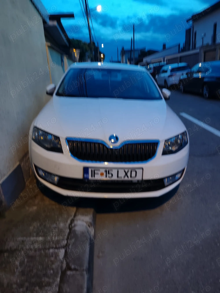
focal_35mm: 27
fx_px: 229
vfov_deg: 65.3
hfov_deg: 51.3
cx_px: 110
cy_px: 146
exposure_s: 1/20
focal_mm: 5.52
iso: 1250
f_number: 1.95
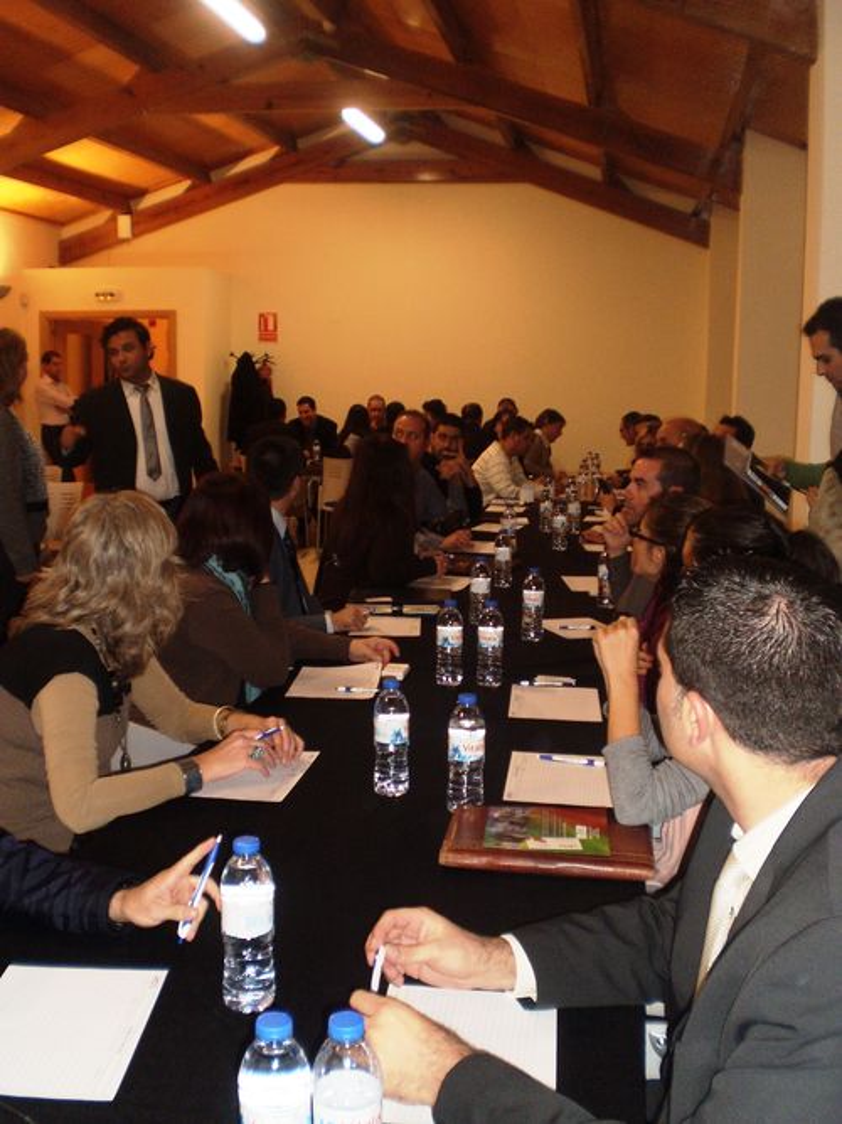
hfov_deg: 39.6
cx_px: 421
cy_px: 562
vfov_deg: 51.4
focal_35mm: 36
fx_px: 1168
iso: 125
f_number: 3.1
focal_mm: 6.3
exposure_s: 1/30
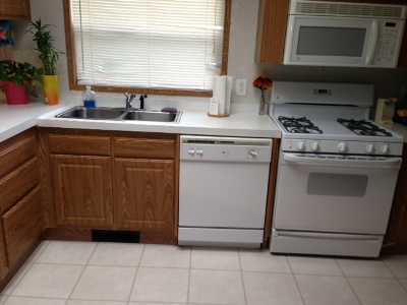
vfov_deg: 42.9
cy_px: 152
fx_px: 388
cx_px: 204
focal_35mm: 33
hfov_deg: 55.4
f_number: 2.4
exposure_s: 1/20
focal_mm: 4.13
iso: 50
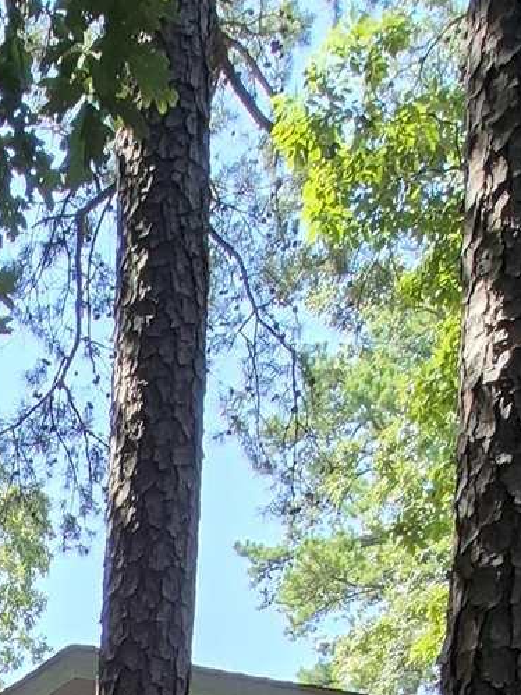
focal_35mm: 60
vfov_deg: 22.3
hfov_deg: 22.0
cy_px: 1192
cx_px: -153
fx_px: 1205
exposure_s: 1/265
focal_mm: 1.74
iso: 50
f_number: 2.2
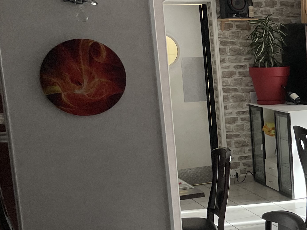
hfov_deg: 22.4
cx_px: 419
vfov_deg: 19.3
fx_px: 674
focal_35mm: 76
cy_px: 162
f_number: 1.6
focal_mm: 4.2
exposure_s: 1/121
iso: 80
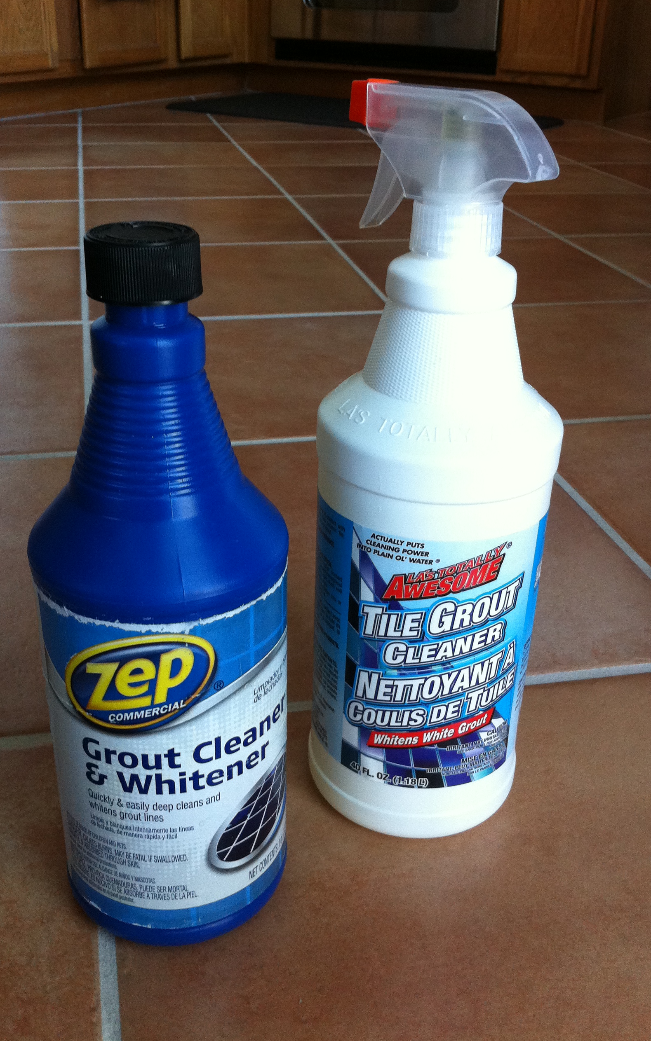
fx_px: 1079
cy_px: 513
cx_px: 326
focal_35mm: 38
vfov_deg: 51.5
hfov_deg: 33.6
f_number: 2.8
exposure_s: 1/15
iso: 200
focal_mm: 3.85
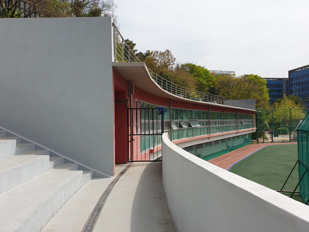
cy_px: 116
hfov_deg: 67.3
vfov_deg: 53.1
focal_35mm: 26
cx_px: 154
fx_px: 232
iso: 50
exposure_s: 1/1938
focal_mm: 4.3
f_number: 2.4
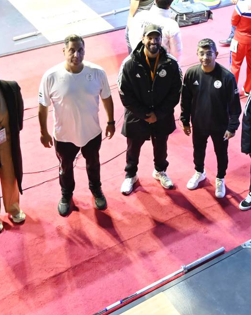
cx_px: 151
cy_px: 154
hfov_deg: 35.5
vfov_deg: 43.8
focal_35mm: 42
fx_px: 390
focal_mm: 29
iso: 6400
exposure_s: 1/80
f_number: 4.5
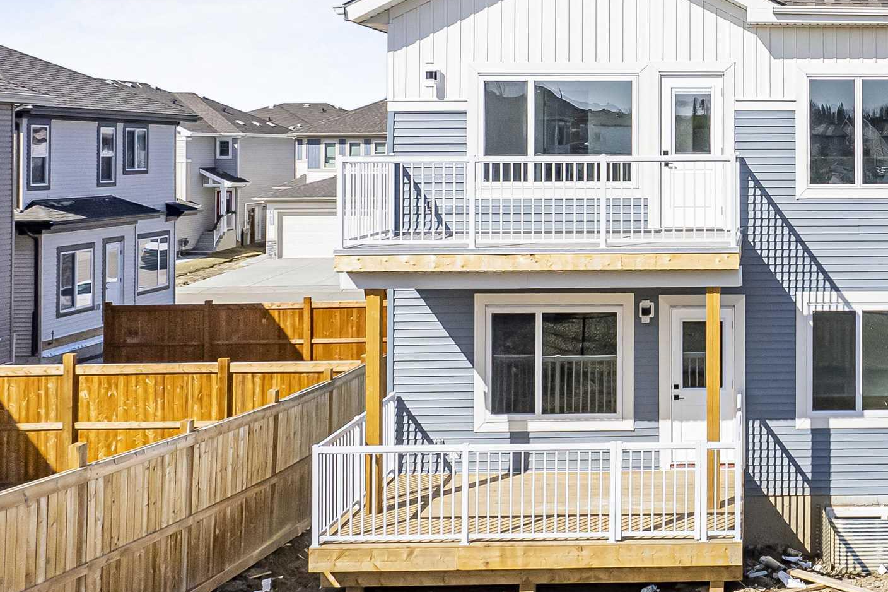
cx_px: 802
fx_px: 1184
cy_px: 214
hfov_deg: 38.3
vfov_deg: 27.9
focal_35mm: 48
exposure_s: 1/4000
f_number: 2.8
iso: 200
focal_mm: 8.38
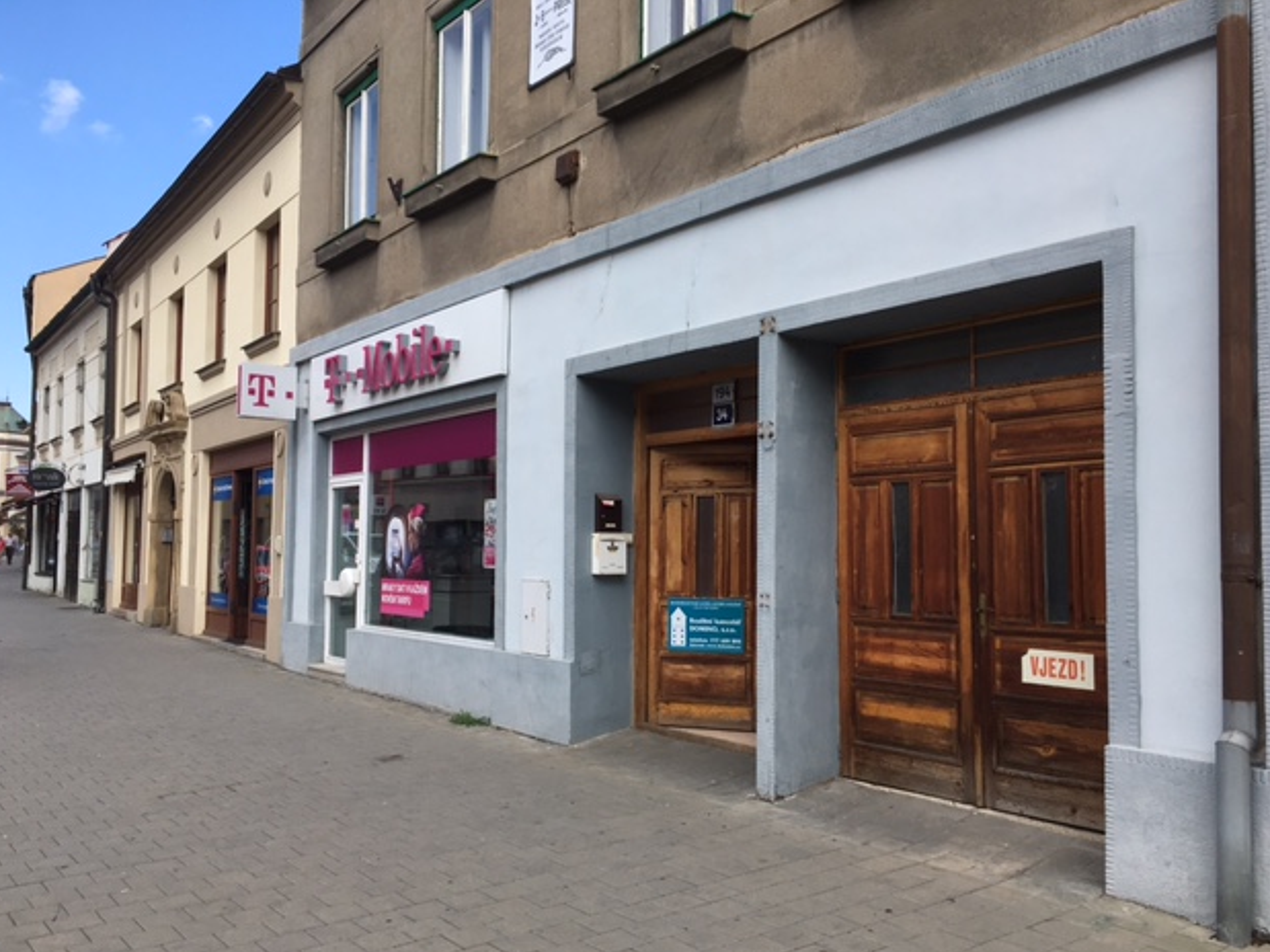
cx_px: 630
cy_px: 490
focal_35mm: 30
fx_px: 1100
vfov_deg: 46.8
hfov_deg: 60.0
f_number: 2.2
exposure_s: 1/827
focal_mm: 4.15
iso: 25
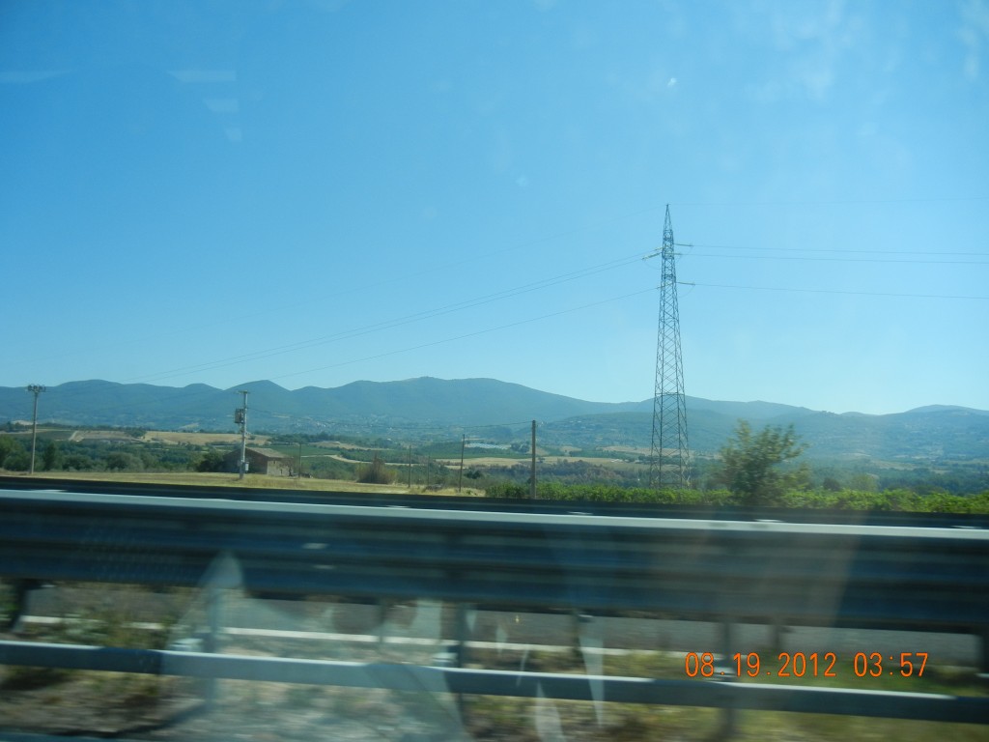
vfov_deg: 46.8
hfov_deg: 60.0
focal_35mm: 30
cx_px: 494
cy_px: 371
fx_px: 857
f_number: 7
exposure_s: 1/353
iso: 160
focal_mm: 5.4
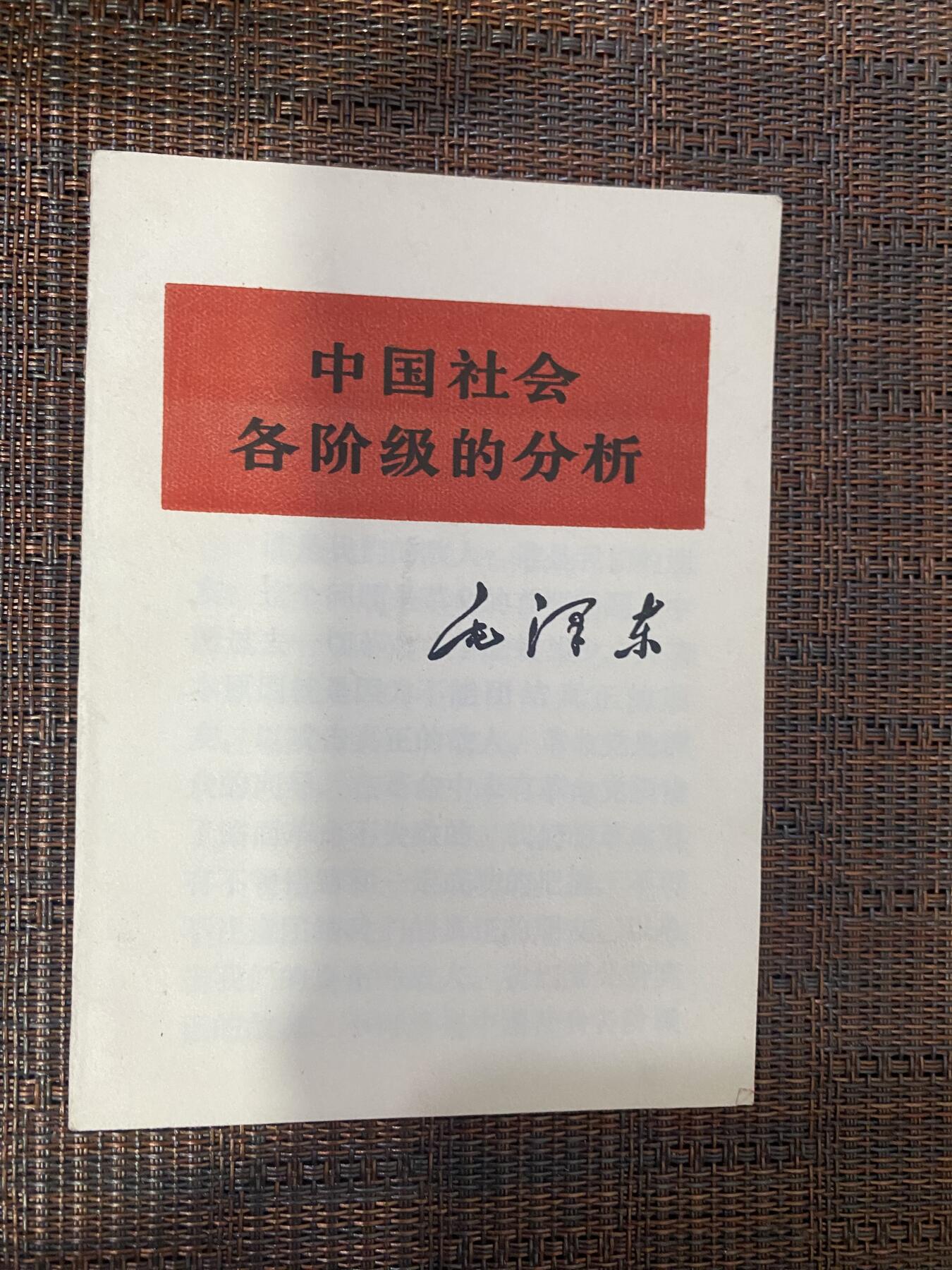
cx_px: 476
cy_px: 635
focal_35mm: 26
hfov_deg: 53.1
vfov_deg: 67.3
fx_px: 953
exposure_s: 1/50
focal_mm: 4.25
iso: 200
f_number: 1.8
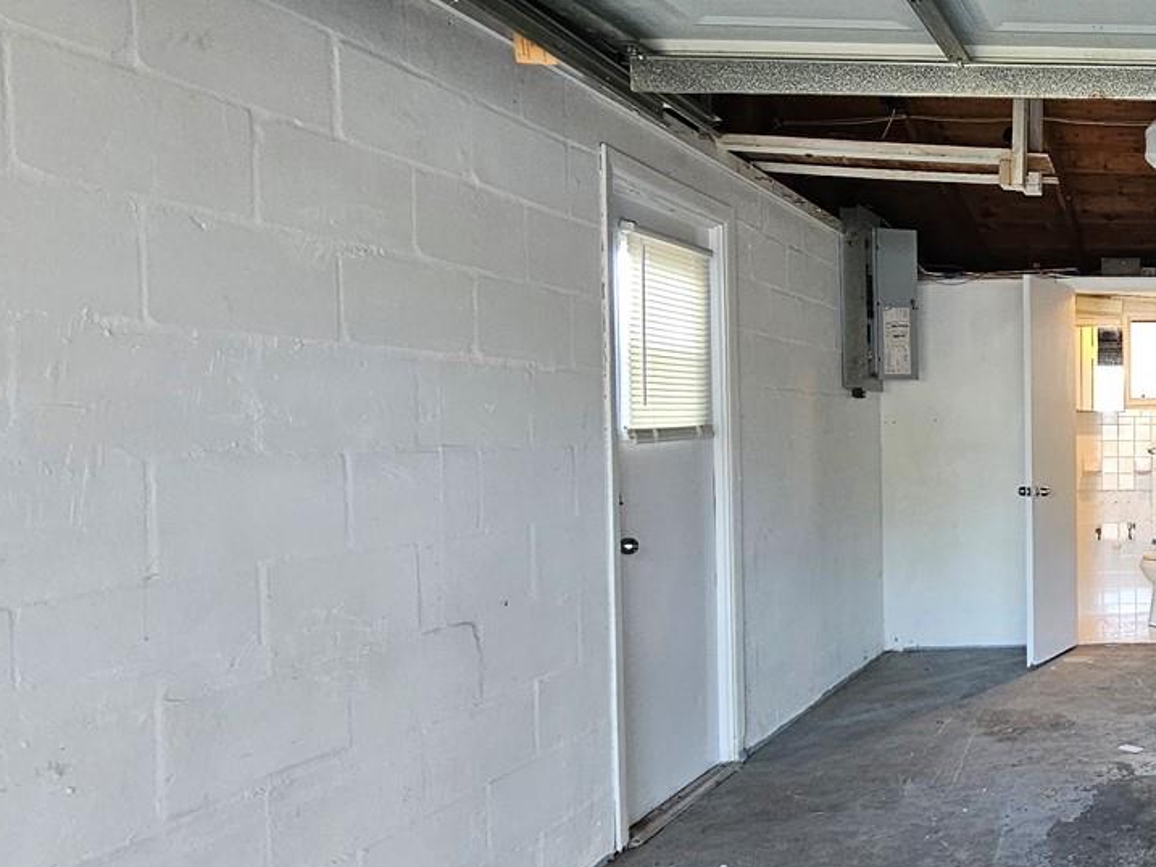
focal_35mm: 29
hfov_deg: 45.9
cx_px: 1272
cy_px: 438
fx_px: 969
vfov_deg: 48.2
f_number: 2.2
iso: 250
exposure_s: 1/100
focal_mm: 2.2
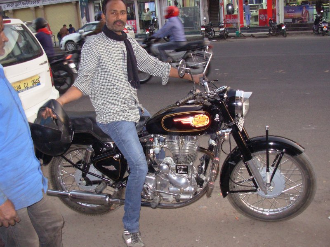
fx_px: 362
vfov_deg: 37.7
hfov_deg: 49.0
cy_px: 124
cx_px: 165
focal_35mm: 38
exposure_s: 1/95.9
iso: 150
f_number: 2.9
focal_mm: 6.3
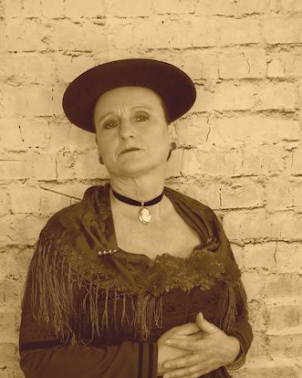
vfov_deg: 24.9
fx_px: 856
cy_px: 194
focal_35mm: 77
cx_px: 151
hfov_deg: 20.0
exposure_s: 1/100
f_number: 5
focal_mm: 45
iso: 1250
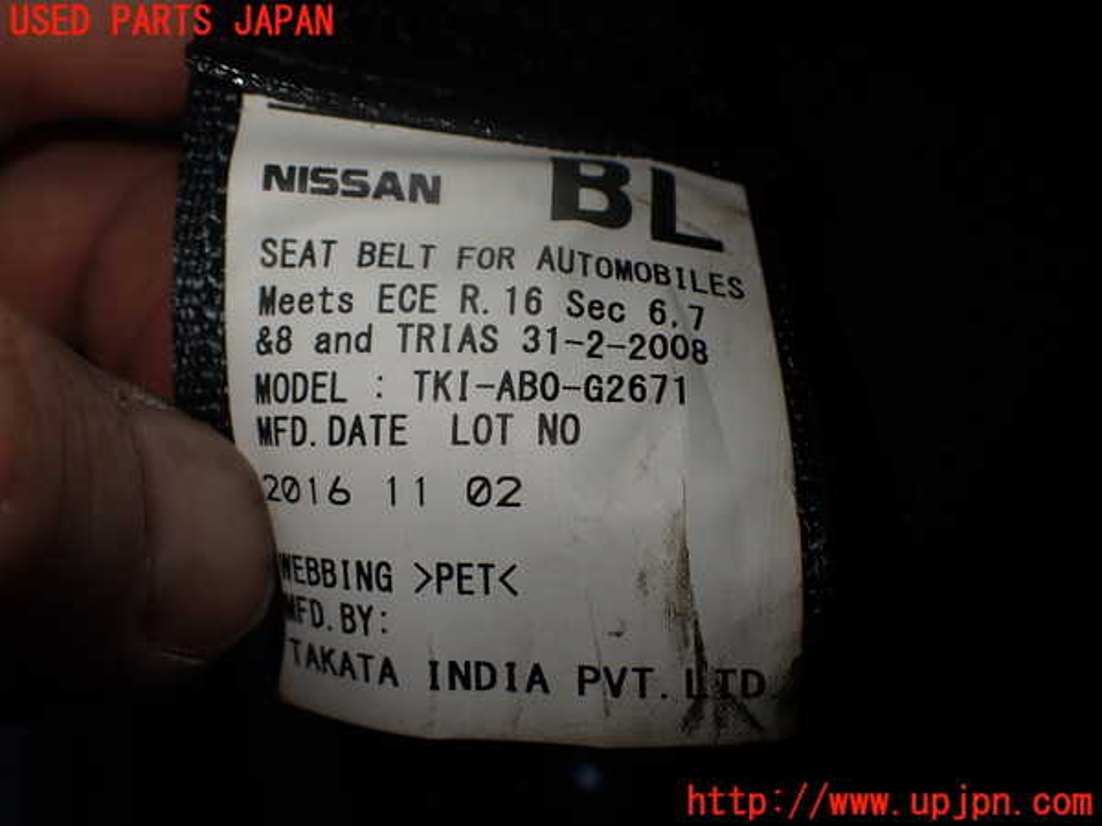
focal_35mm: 30
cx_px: 551
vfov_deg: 46.8
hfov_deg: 60.0
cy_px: 413
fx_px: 955
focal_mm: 5.4
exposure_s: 1/200
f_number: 3.2
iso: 100
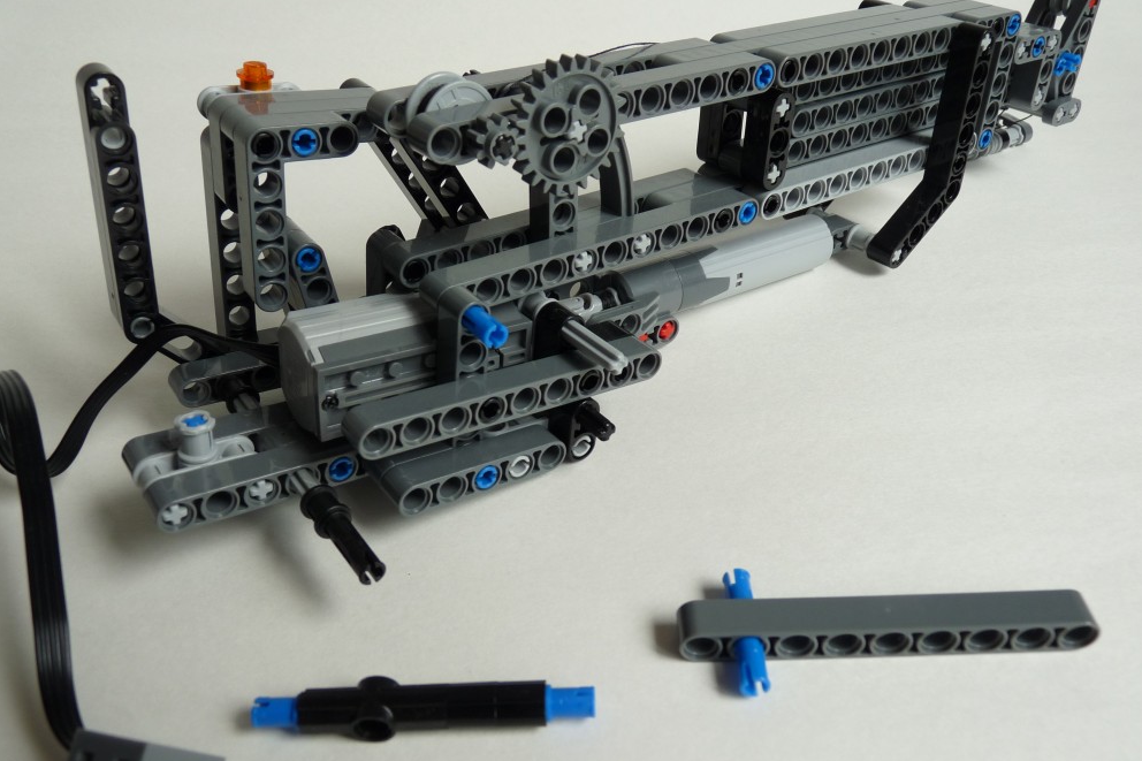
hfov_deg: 63.7
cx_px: 569
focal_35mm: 29
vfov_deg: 44.9
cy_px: 396
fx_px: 920
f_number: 3.2
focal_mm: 4.8
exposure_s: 1/100
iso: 100
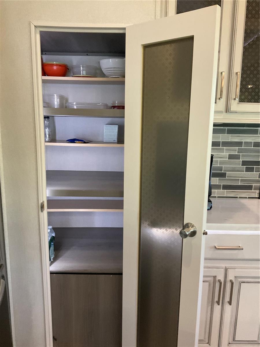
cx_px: 130
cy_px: 174
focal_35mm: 29
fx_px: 290
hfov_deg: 48.2
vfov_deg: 61.7
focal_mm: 3
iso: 200
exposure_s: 1/60
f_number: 1.8
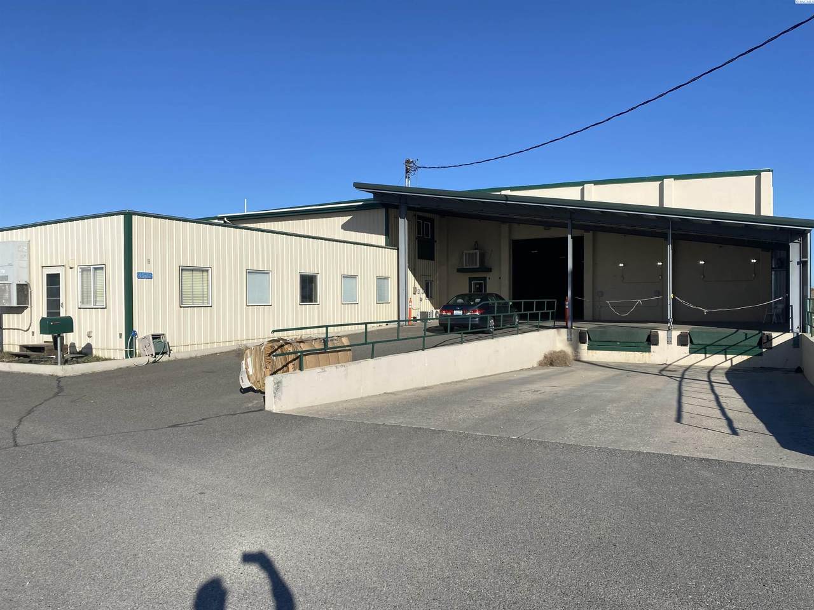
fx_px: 611
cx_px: 407
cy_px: 305
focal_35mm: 26
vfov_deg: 53.1
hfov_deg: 67.3
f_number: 1.8
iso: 32
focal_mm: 4.25
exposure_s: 1/4608
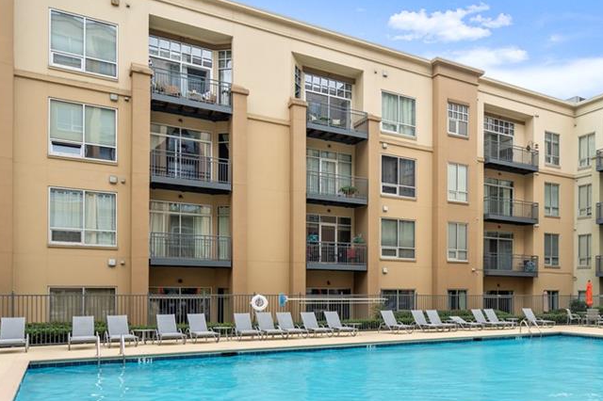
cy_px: 297
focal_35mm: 32
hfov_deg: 56.3
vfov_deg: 40.0
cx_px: 442
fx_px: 536
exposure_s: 1/100
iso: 100
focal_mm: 20
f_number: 5.6
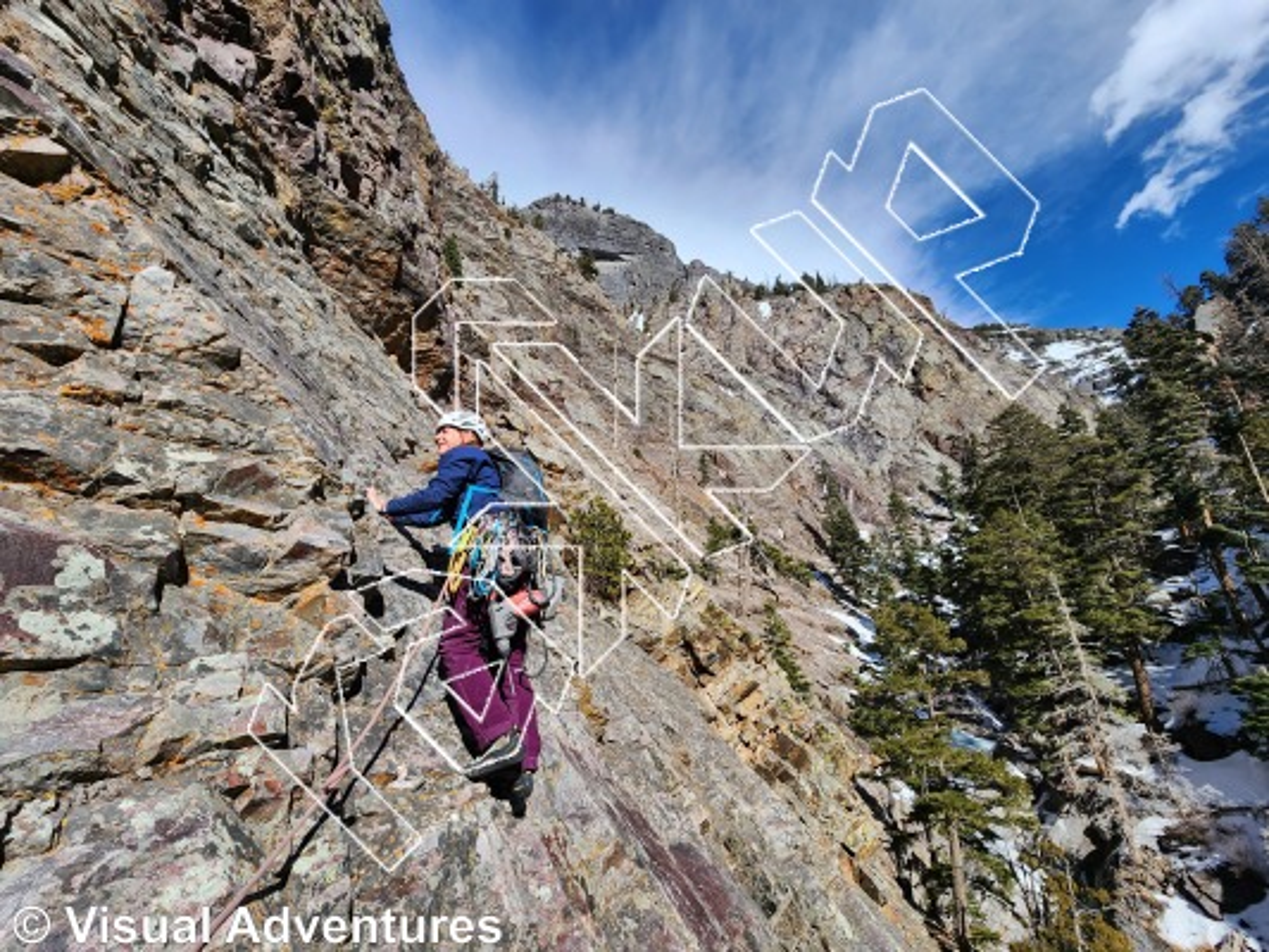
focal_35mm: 13
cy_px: 476
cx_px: 634
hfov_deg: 106.2
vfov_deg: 89.9
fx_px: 477
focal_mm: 2.2
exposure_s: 1/1915
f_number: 2.2
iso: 50
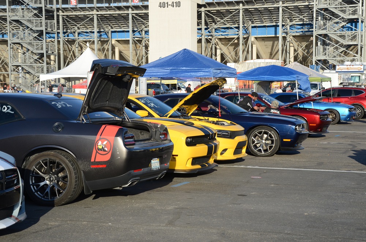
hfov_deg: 26.0
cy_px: 121
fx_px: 791
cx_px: 183
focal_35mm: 78
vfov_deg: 17.4
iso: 500
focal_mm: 52
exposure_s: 1/500
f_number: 11
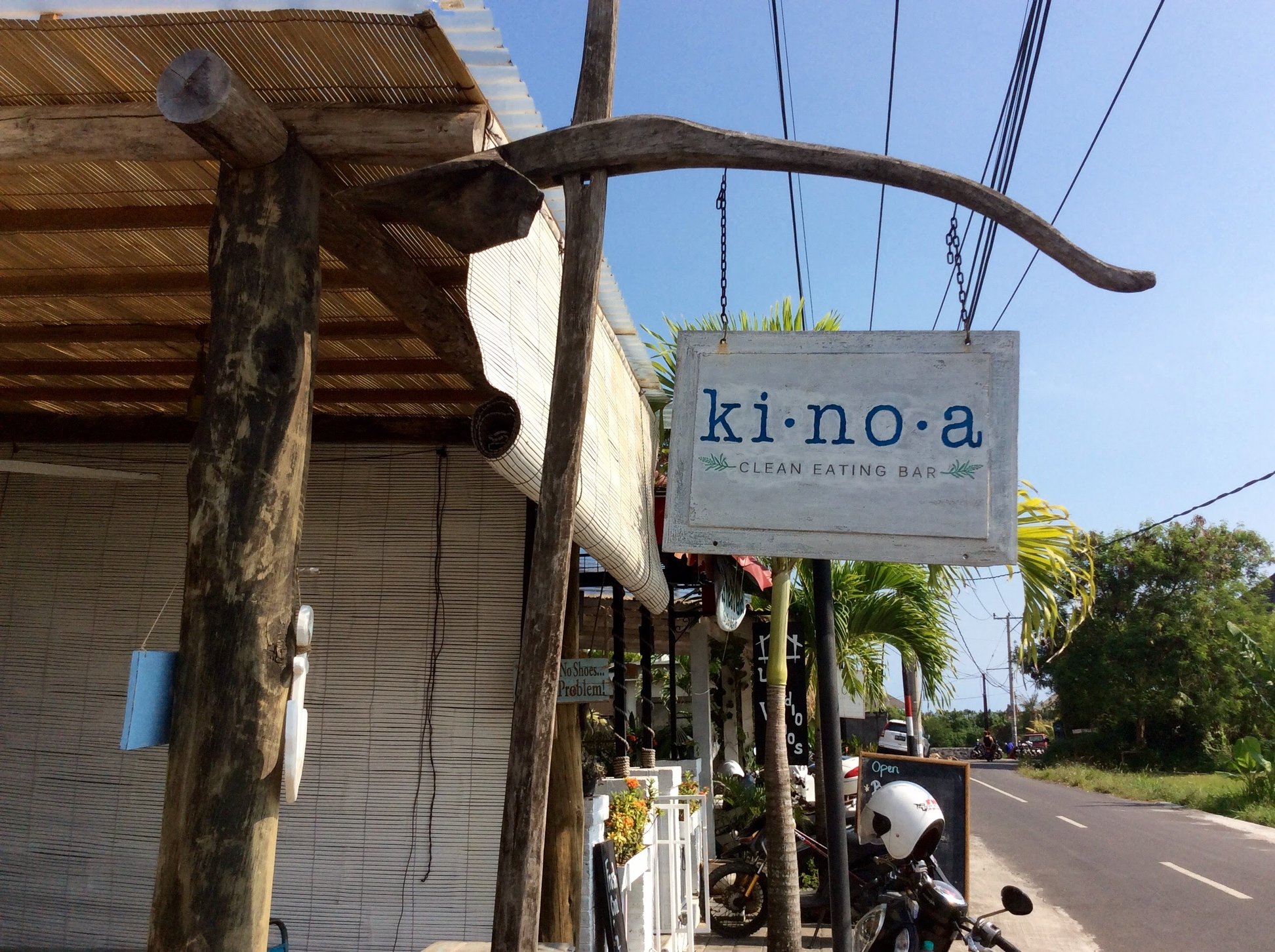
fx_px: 1177
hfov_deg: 56.9
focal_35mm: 32
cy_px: 476
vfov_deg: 44.1
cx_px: 638
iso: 32
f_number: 2.4
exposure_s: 1/1789
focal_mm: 3.3
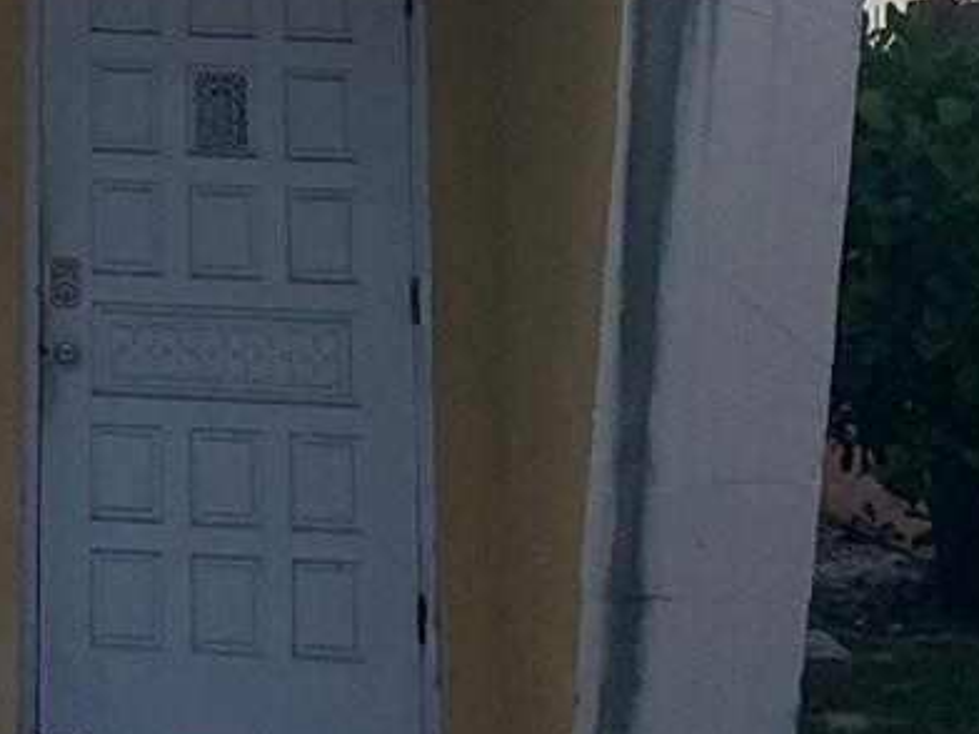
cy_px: -734
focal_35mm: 106
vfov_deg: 12.3
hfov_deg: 17.3
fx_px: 2998
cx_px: -347
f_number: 1.8
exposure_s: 1/6897
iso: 25
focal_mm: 4.25
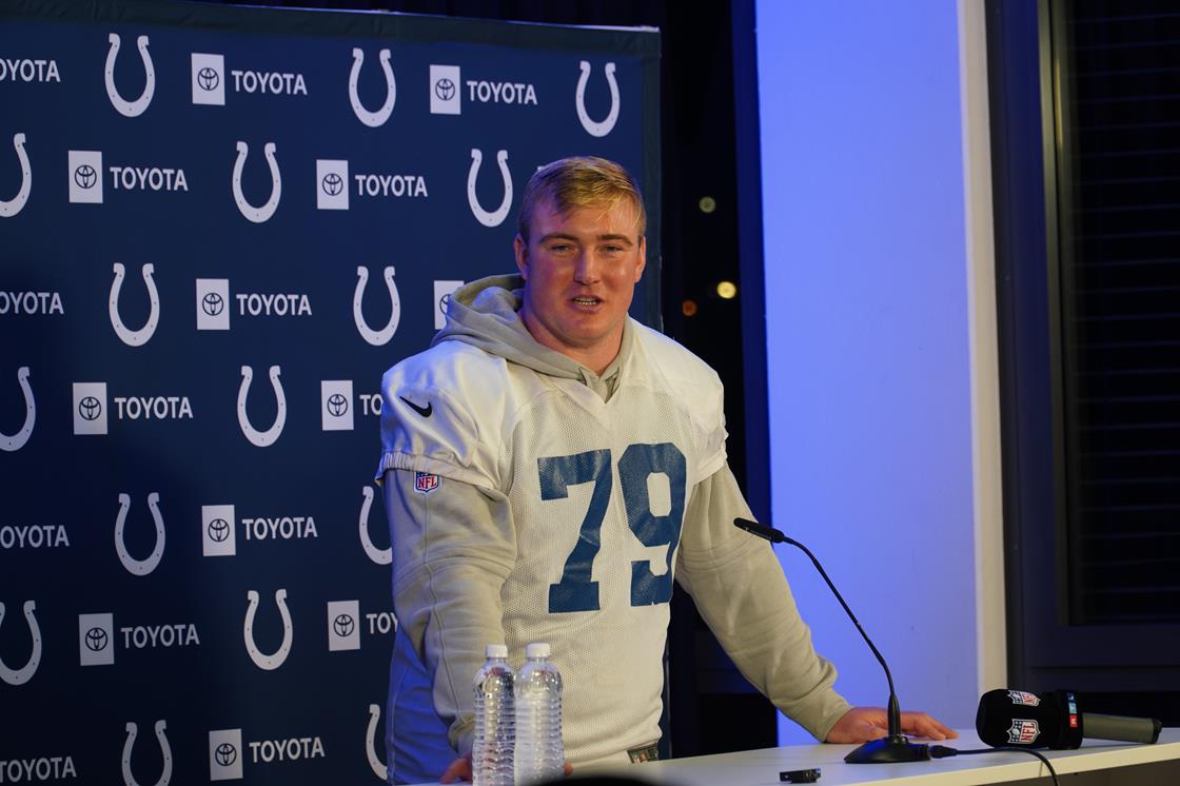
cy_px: 393
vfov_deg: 8.7
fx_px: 5161
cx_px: 590
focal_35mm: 158
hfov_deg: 13.0
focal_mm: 105
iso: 100
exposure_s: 1/30
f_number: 4
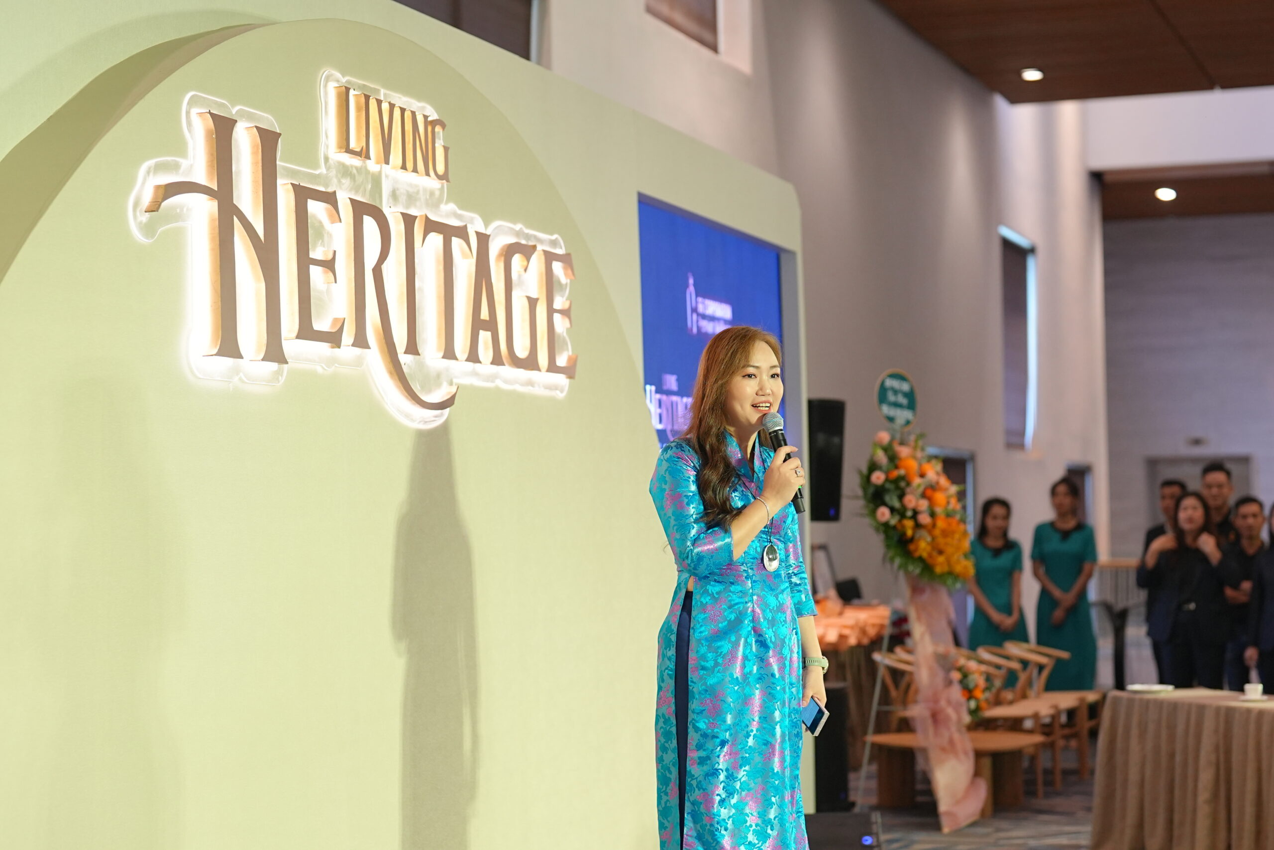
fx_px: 2654
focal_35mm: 75
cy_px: 425
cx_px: 637
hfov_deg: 27.0
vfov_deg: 18.2
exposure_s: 1/250
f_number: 1.8
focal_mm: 50
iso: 1000
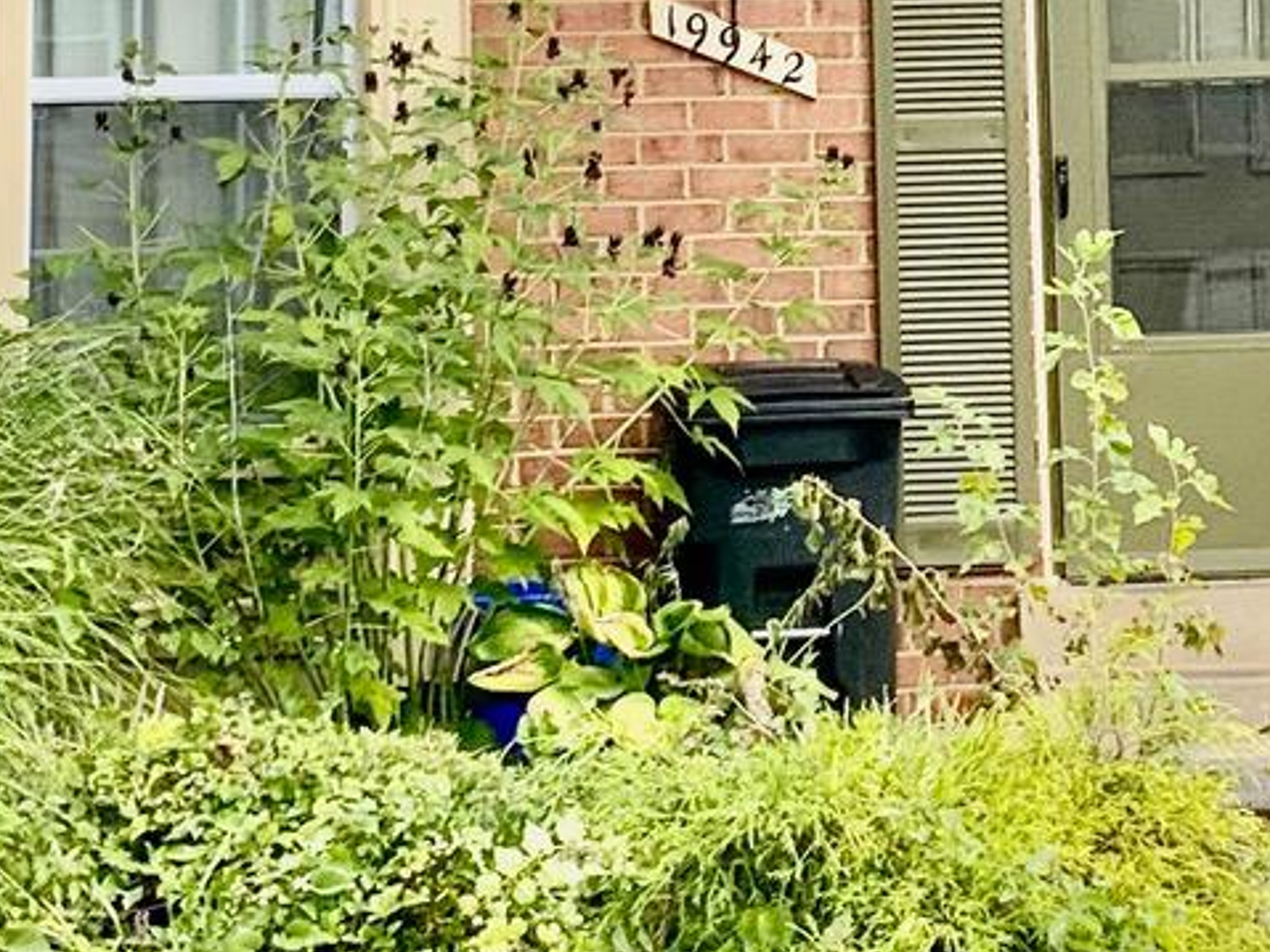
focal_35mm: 124
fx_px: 4548
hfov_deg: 15.8
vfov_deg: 11.6
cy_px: -263
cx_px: 1068
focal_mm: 3
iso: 32
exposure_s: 1/122
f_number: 1.8
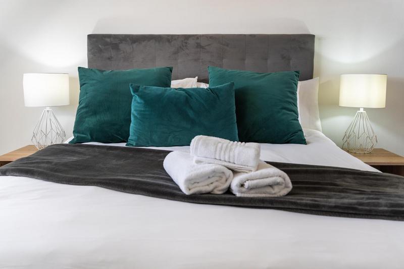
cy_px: 134
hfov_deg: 63.7
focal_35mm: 29
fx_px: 325
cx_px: 202
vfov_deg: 44.9
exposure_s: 1/50
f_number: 5
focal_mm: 29
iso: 400
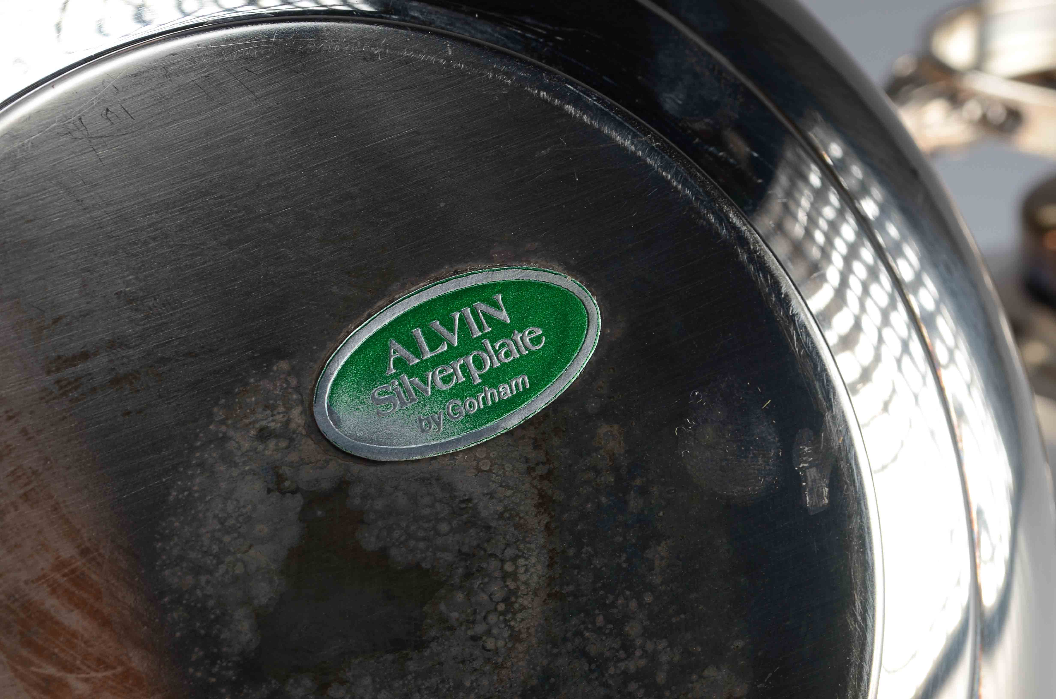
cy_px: 350
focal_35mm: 82
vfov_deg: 16.5
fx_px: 2415
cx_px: 528
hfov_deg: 24.7
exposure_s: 1/80
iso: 100
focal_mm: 55
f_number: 14
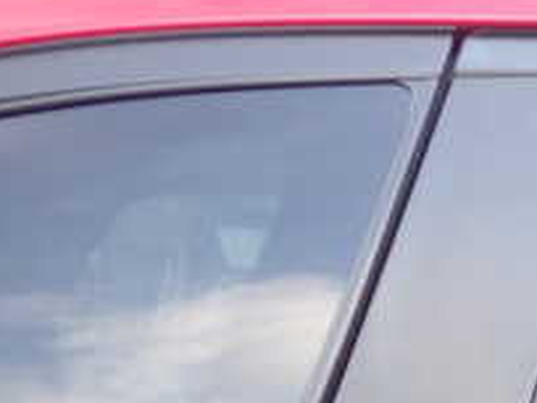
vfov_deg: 15.1
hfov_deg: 18.7
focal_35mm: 94
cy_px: 493
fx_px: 1458
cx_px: 779
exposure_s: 1/60
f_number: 2.4
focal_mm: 5.79
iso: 100
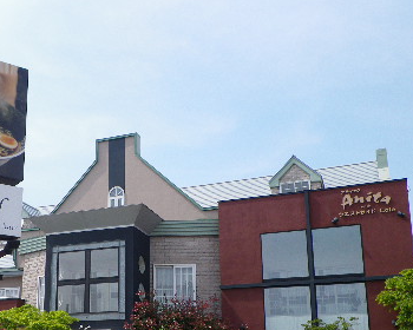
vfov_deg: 29.6
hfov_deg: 36.6
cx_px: 109
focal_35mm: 50
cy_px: 260
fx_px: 611
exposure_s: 1/200
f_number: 7
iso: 64
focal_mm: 4.9
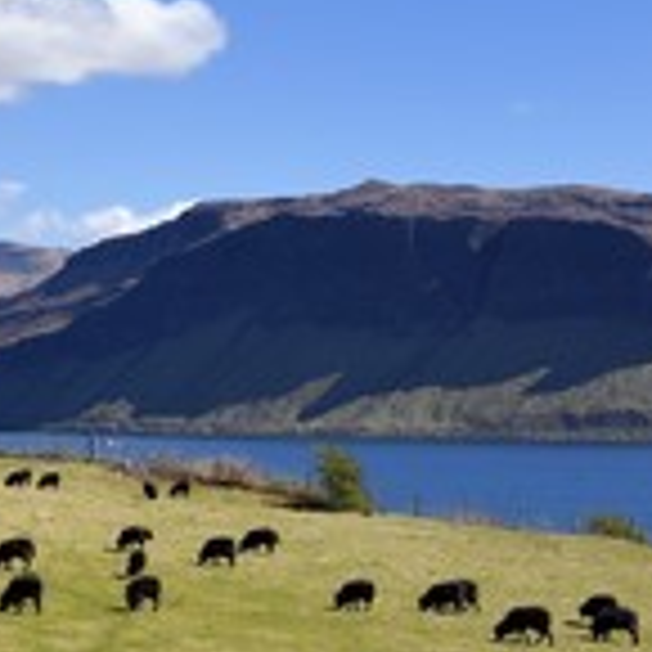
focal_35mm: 135
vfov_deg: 12.9
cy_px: 499
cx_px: -63
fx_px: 2877
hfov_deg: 12.7
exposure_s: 1/250
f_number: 13
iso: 200
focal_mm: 55
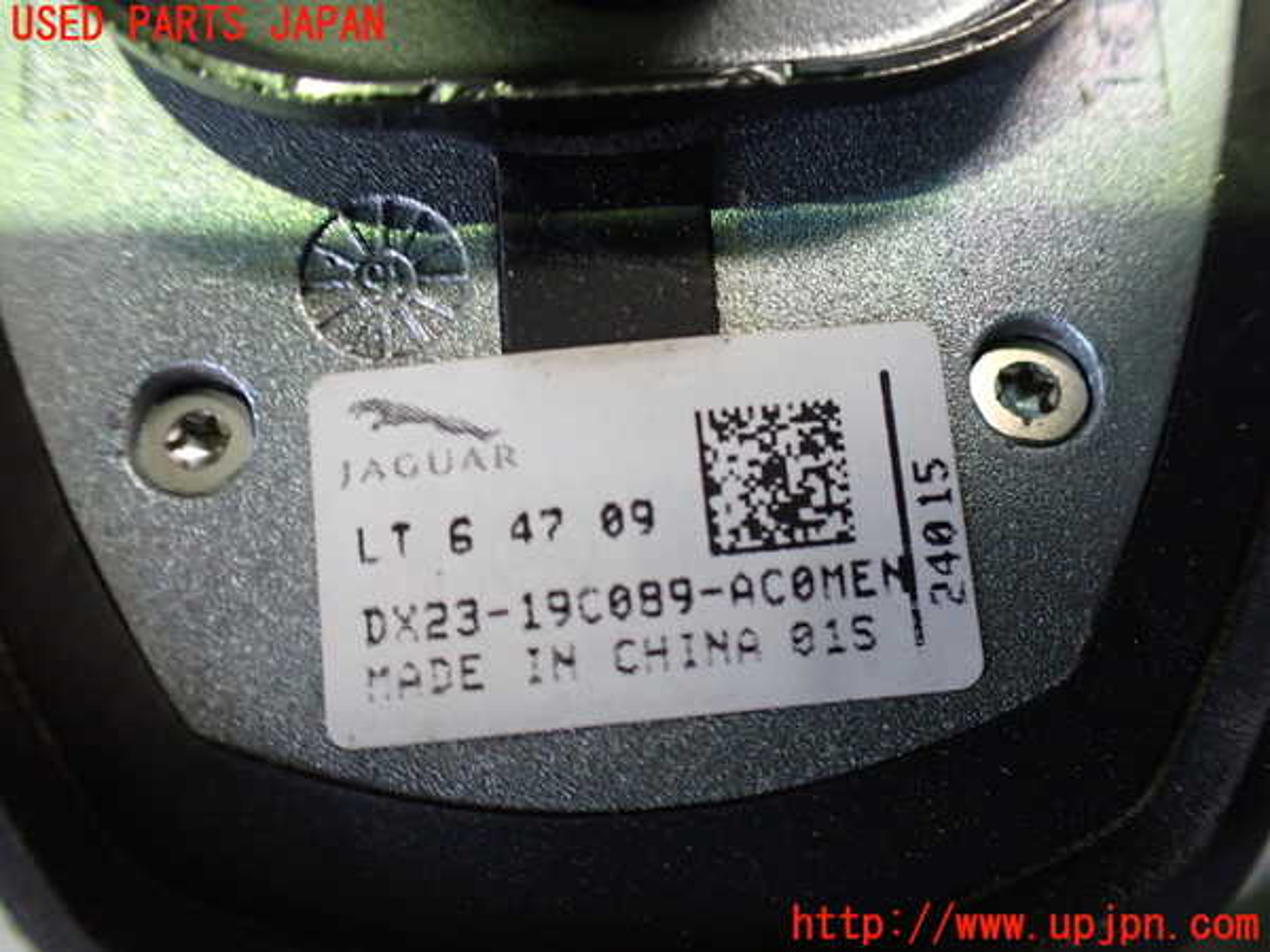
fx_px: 1101
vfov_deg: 46.8
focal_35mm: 30
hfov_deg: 60.0
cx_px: 635
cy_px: 476
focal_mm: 5.4
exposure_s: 1/50
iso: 800
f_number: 2.3
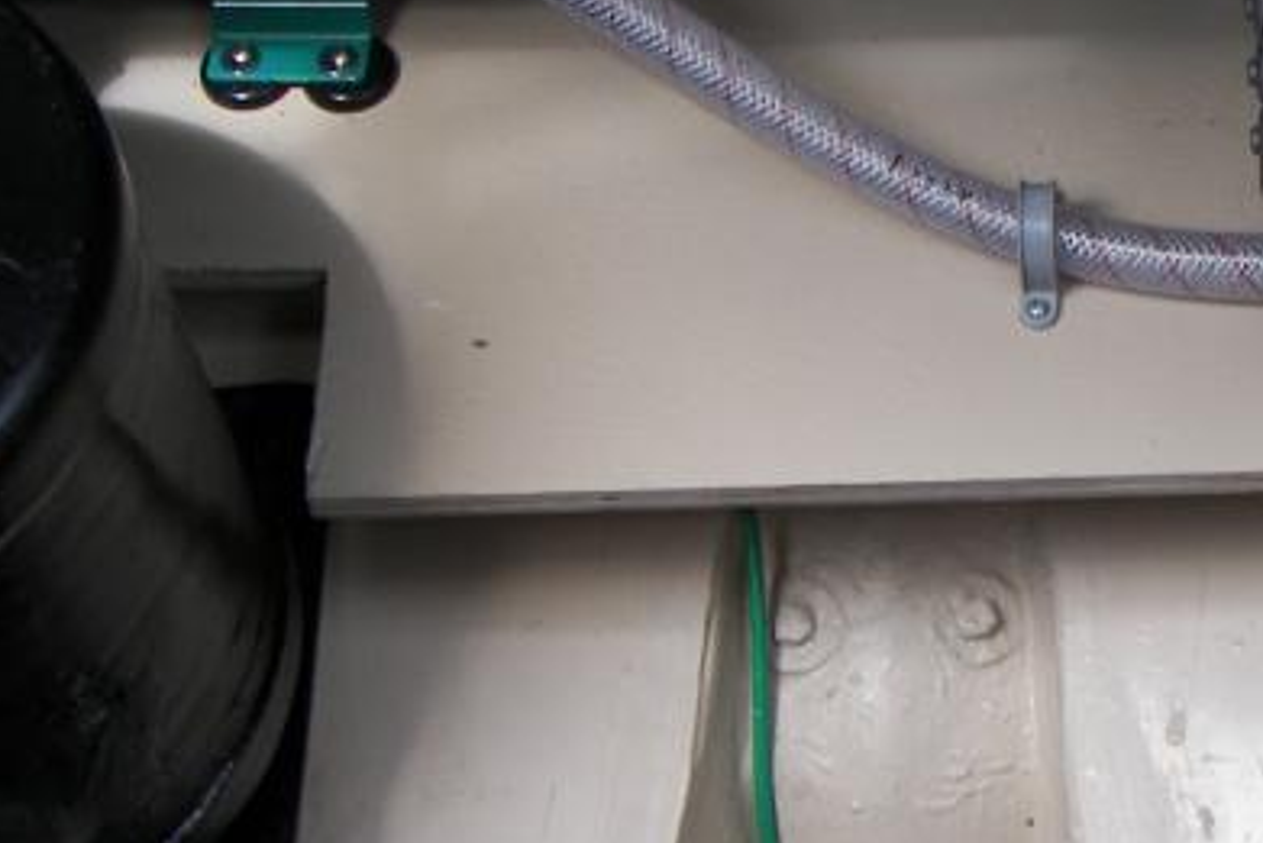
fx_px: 5299
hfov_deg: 13.5
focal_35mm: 151
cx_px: 1163
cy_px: 349
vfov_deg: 9.1
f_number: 2.8
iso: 50
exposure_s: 1/200
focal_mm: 11.7
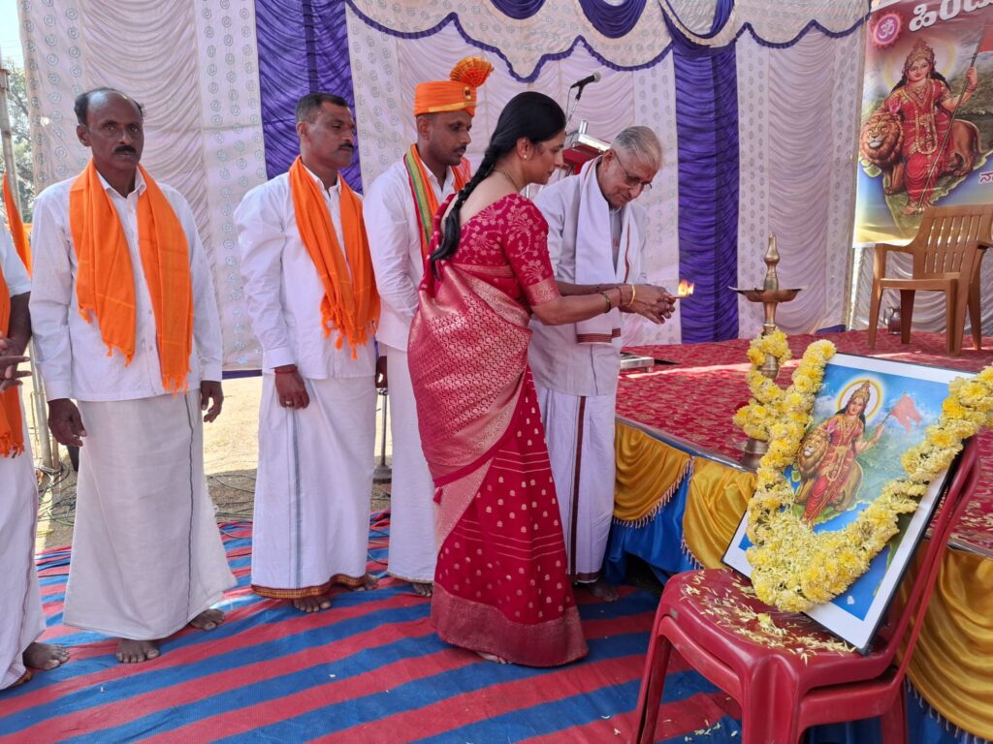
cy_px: 372
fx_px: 660
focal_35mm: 23
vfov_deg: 58.9
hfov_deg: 73.9
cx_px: 496
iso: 50
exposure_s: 1/263
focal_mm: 5.54
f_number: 1.8
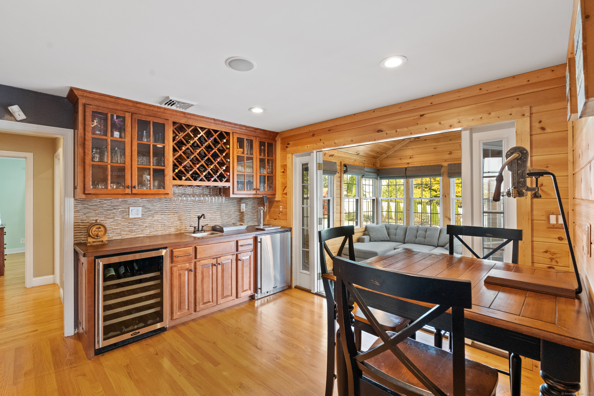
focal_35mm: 16
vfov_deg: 73.7
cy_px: 198
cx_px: 297
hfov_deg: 96.7
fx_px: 264
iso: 5000
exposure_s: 1/30
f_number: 8
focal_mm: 16
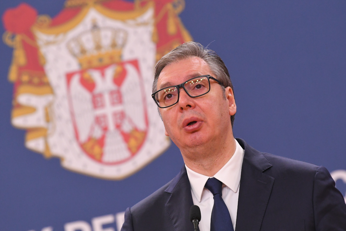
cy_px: 116
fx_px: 2883
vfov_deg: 4.6
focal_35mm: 300
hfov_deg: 6.9
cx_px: 173
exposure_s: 1/400
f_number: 4
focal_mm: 200
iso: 3200
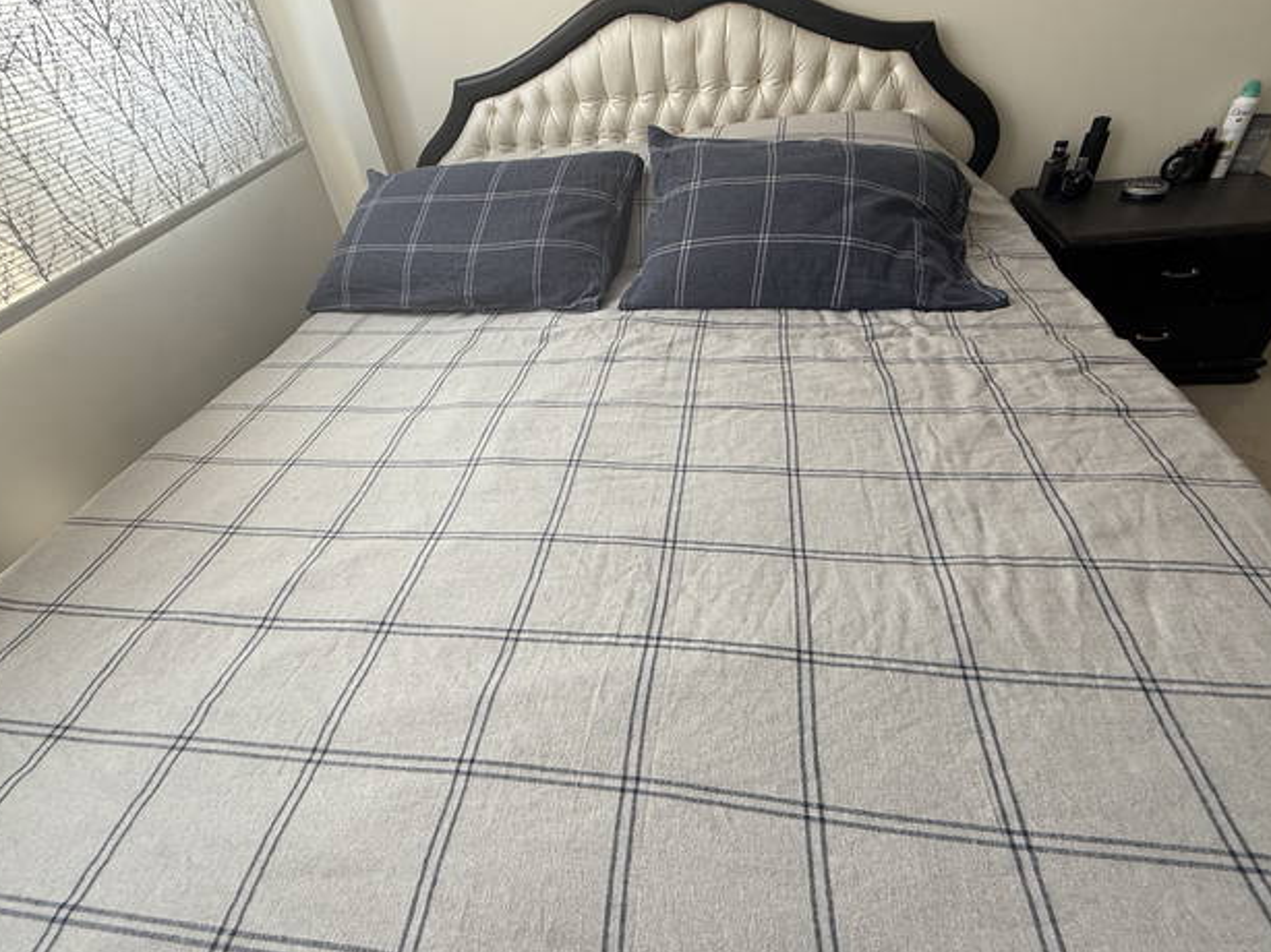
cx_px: 621
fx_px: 661
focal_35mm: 18
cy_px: 522
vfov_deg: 71.4
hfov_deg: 87.8
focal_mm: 2.22
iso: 100
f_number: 2.2
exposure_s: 1/99
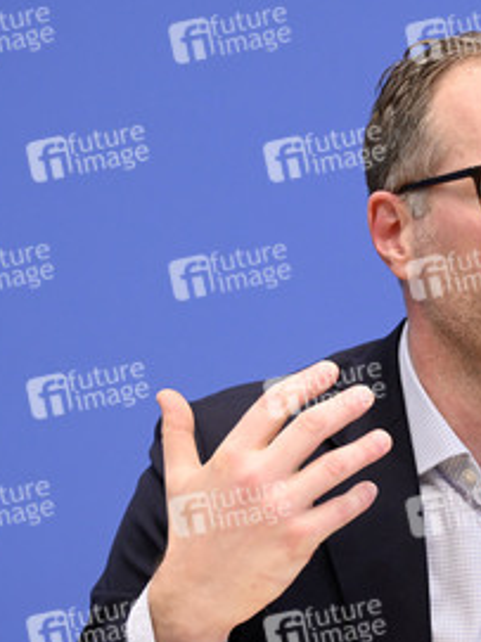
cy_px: 332
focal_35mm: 160
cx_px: 499
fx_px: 2967
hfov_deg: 9.2
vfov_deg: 12.4
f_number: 5
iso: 5000
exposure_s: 1/640
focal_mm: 100
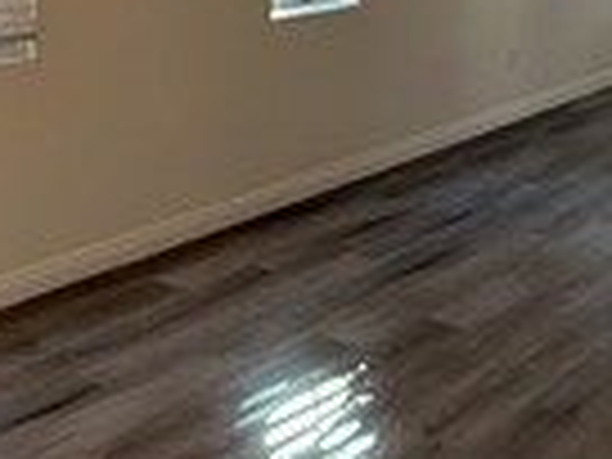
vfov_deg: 21.6
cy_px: 14
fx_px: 1167
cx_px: 405
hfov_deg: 29.2
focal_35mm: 66
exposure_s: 1/120
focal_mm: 2.22
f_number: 2.2
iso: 500
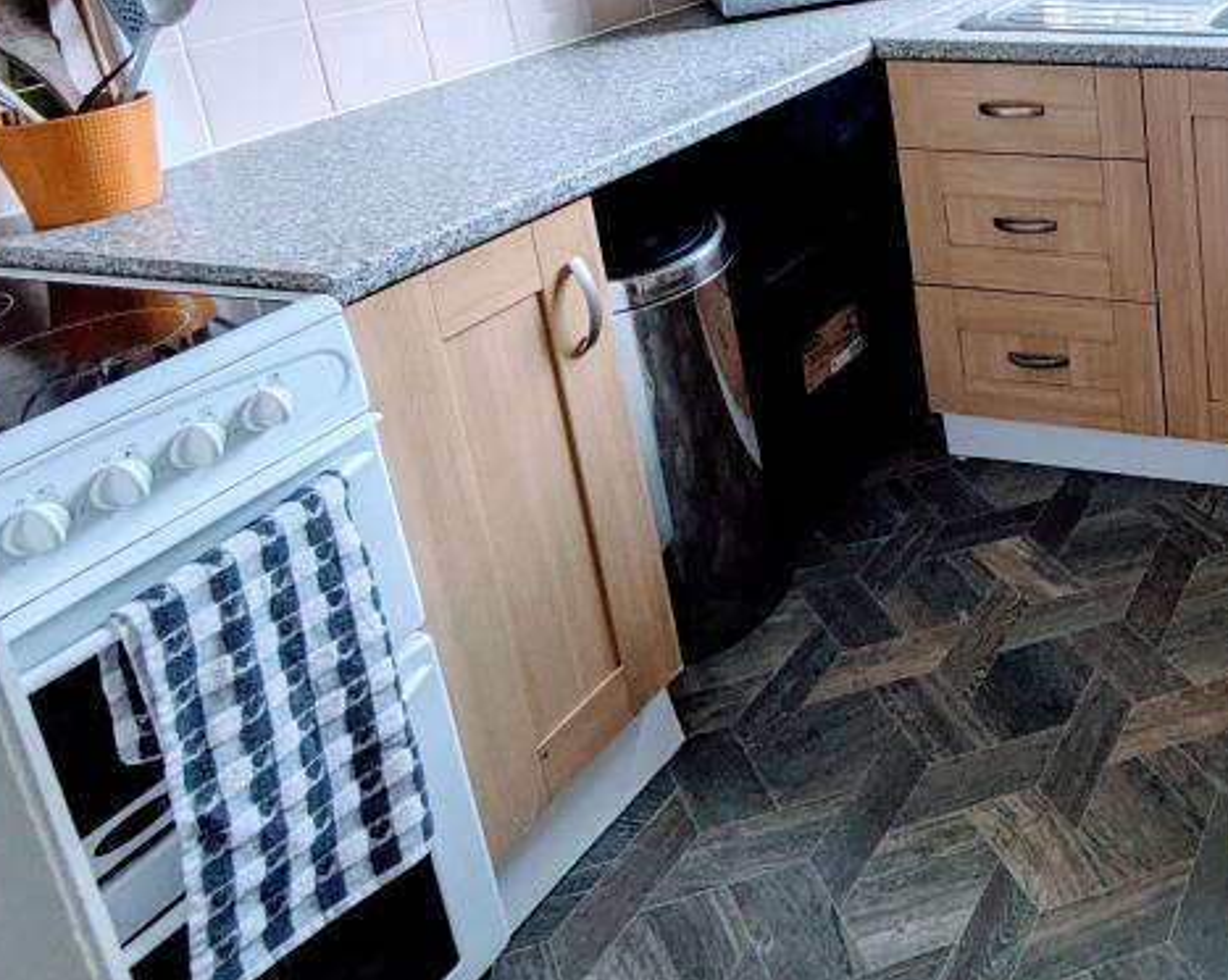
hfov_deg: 46.0
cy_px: -4
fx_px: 1090
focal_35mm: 30
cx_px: 1310
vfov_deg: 41.9
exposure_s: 1/100
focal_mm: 1.83
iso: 63
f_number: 2.2
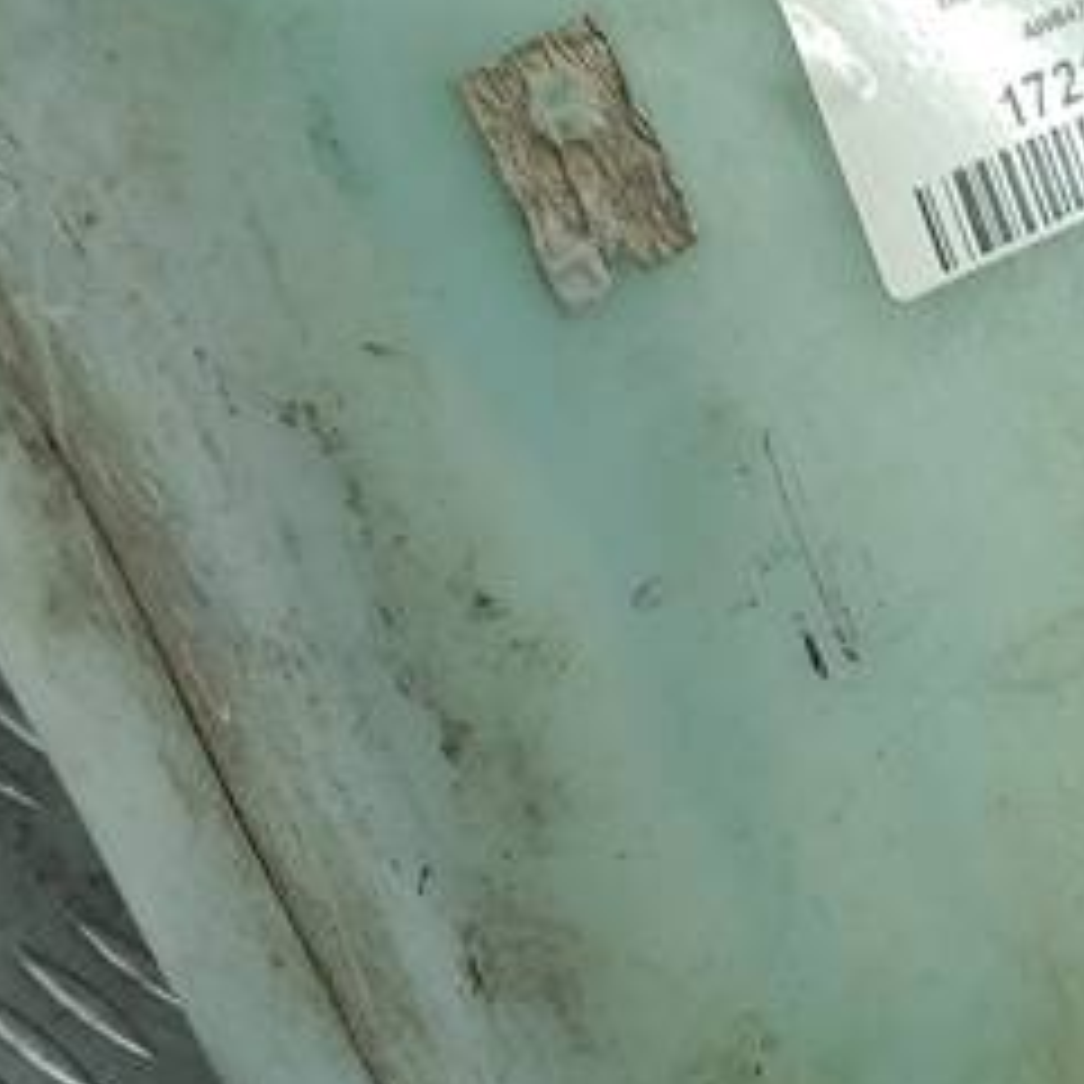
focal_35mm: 94
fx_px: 3330
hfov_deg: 18.4
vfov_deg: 18.5
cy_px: 391
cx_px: 697
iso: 50
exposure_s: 1/50
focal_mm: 4.6
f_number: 1.8
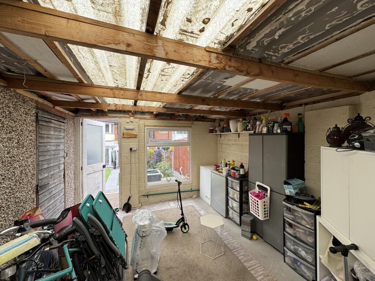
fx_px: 152
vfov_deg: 85.7
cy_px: 140
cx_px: 188
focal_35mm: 14
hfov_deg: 102.1
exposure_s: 1/218
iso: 40
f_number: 2.2
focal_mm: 2.22
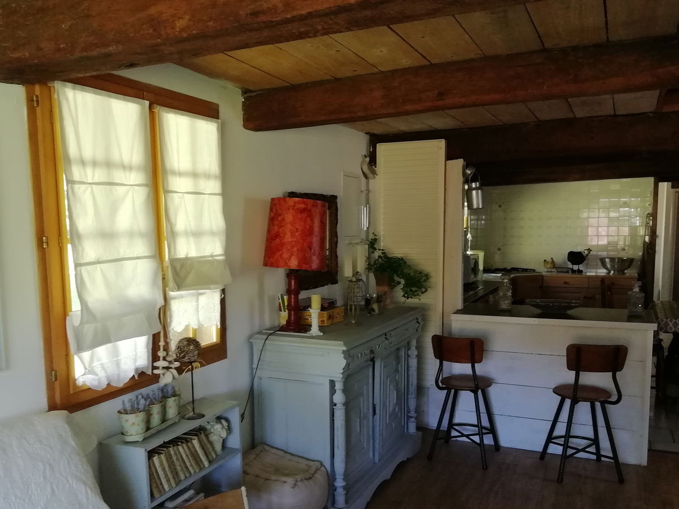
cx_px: 304
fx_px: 647
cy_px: 302
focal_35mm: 33
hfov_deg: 55.3
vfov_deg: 42.7
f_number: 2.2
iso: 160
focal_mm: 3.21
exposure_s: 1/33.3
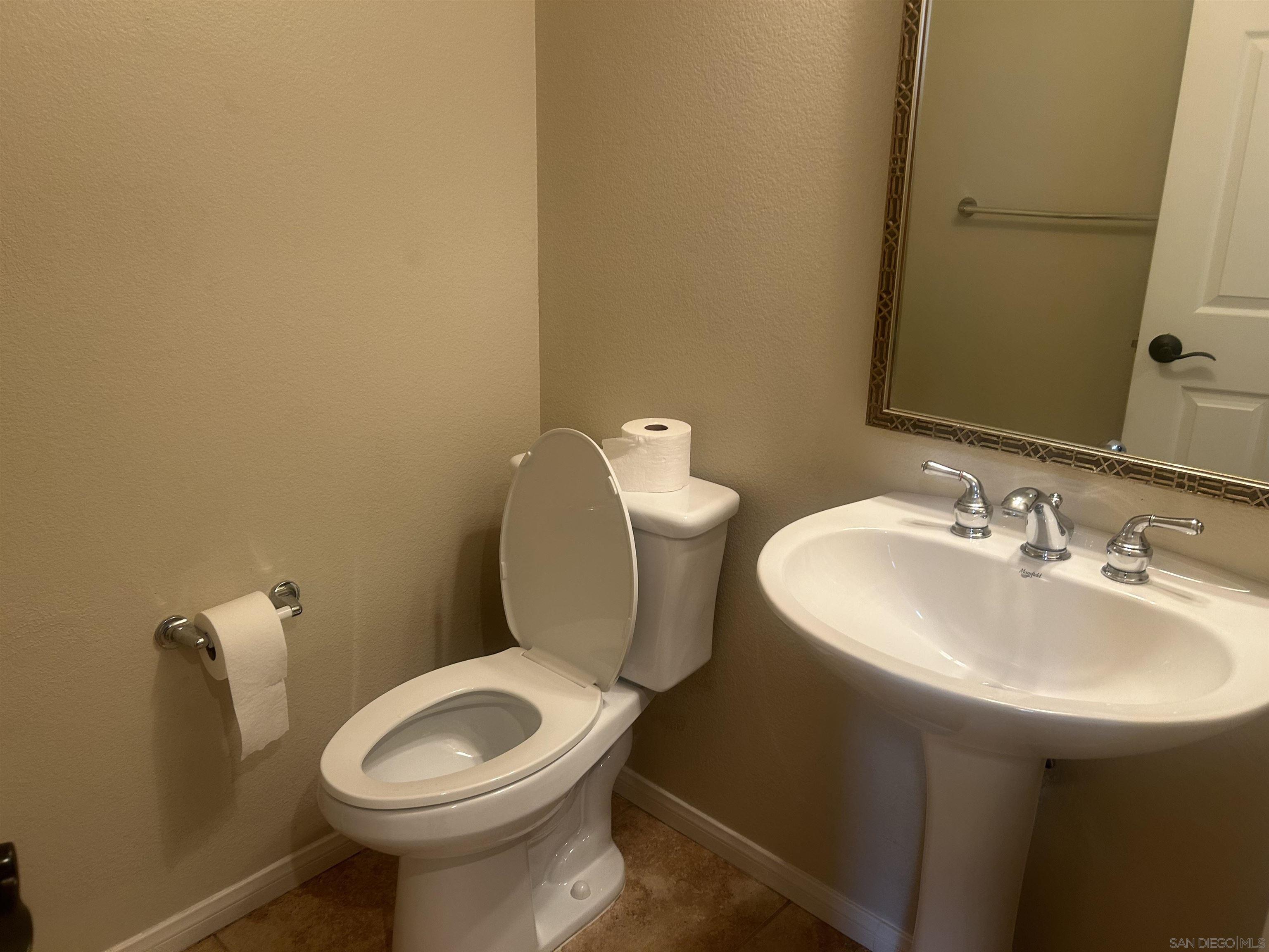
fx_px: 953
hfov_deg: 67.3
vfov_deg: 53.1
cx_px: 634
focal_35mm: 26
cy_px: 476
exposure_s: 1/60
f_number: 1.5
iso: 100
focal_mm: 5.7
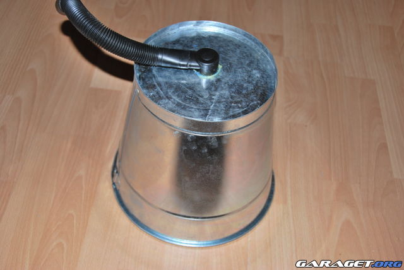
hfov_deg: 44.9
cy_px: 135
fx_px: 489
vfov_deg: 30.9
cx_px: 202
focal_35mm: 44
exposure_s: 1/60
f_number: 4.2
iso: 200
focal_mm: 29
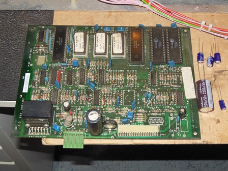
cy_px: 86
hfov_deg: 38.2
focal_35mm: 50
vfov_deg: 29.1
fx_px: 329
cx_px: 114
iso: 200
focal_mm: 8.9
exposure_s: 1/60
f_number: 4
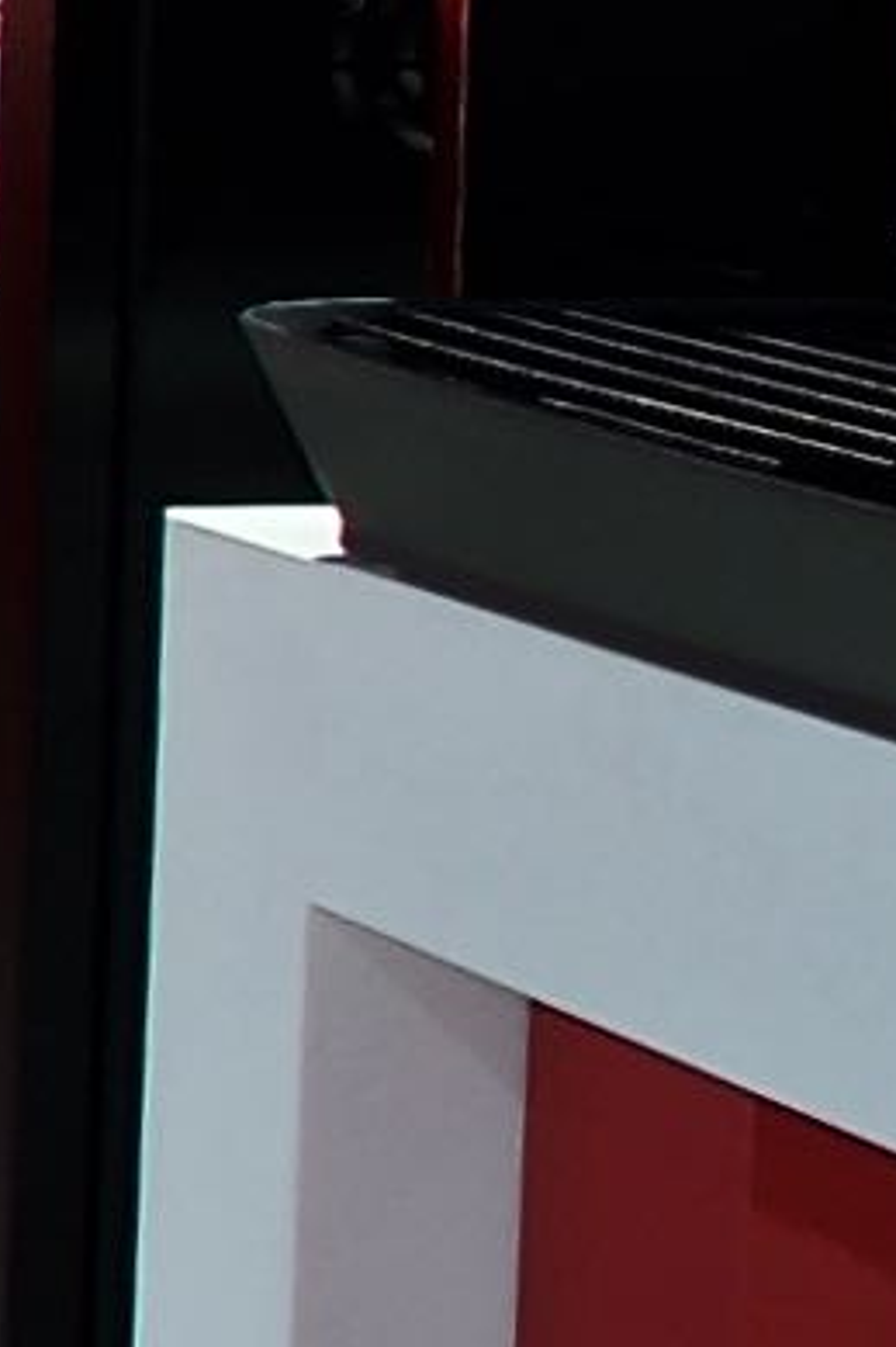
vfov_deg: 10.5
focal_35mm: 186
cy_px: -1004
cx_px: -5258
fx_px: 6950
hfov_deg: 4.4
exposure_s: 1/1.6
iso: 200
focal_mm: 17
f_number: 13
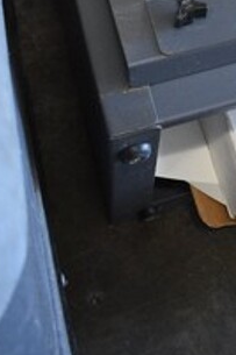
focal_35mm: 81
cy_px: -126
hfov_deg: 16.0
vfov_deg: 22.1
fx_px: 797
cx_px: 302
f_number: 3.5
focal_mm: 18
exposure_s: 1/125
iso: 2000
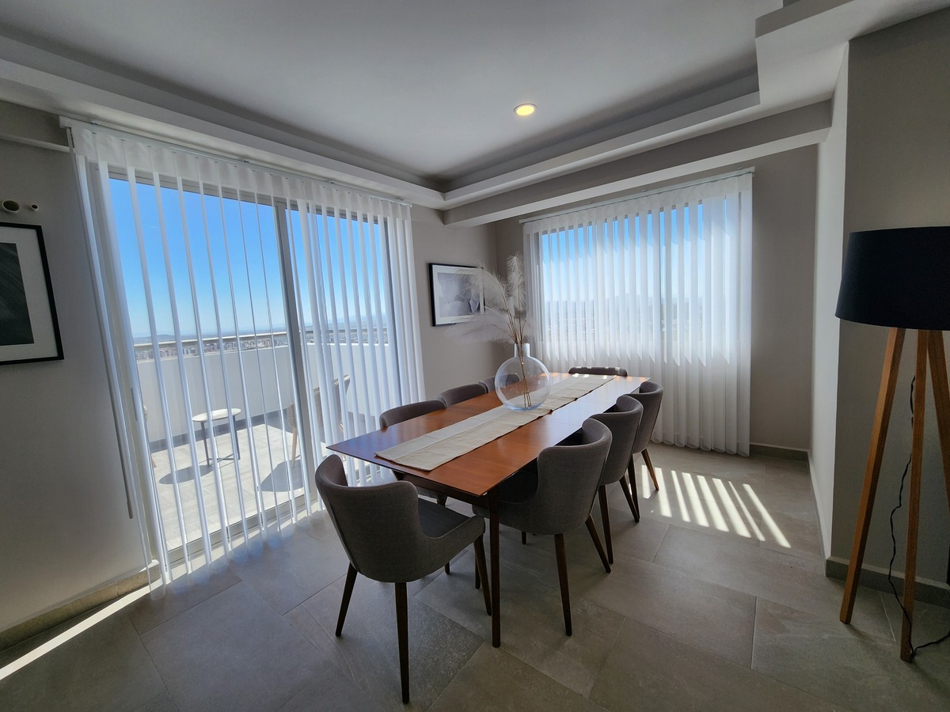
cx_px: 475
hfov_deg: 106.2
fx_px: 357
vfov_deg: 89.9
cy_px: 356
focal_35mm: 13
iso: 50
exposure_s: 1/728
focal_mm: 2.2
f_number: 2.2
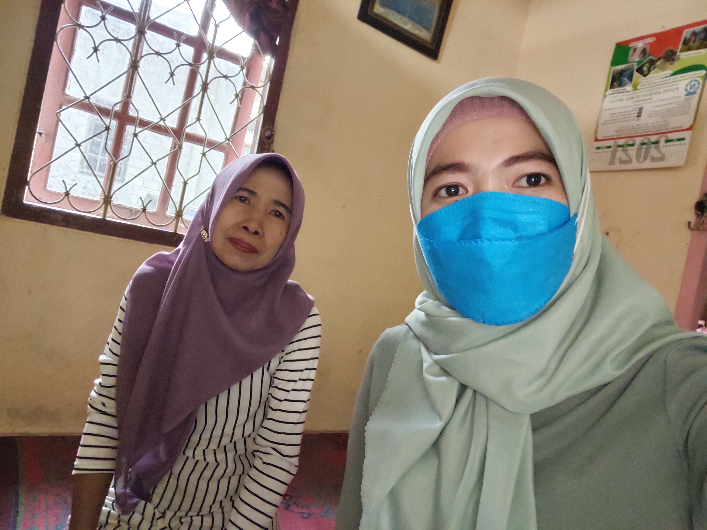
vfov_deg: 58.9
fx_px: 470
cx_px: 354
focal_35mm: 23
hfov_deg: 73.9
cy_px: 265
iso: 1113
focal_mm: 3.61
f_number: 2
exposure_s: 1/25
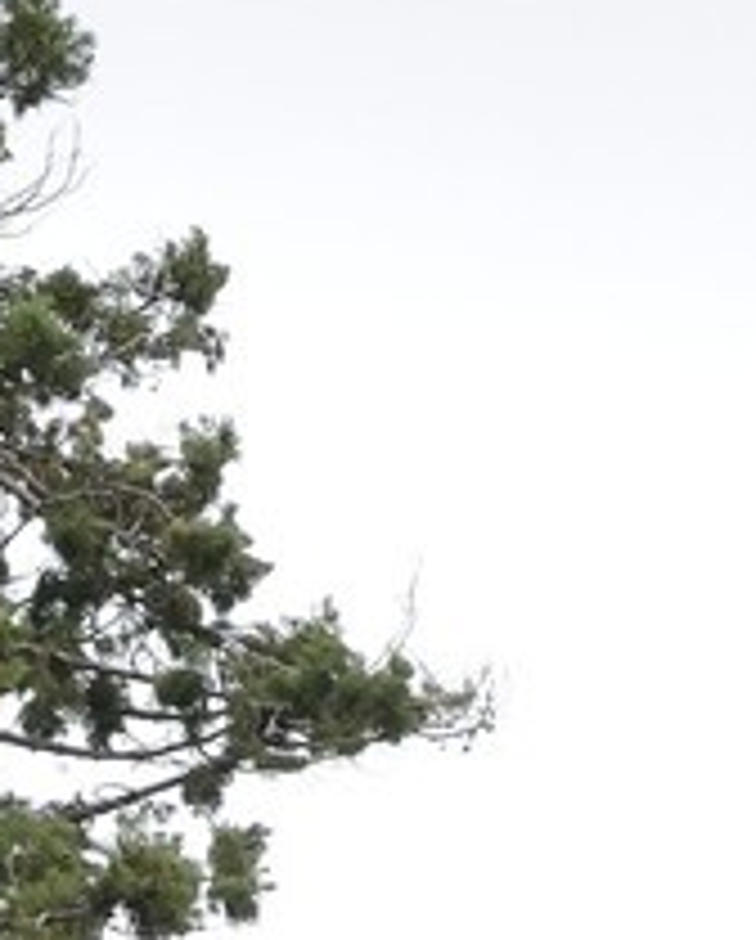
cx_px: -1170
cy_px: 2919
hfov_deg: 2.2
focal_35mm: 717
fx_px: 19995
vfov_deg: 2.7
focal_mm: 100
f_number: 11
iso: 200
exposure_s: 1/160
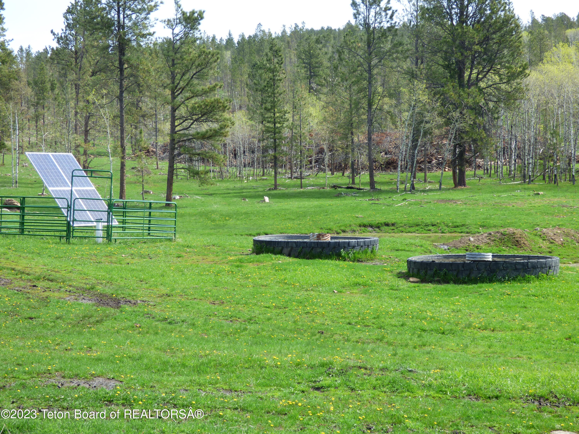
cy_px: 217
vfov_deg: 19.6
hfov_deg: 26.0
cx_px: 290
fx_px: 1254
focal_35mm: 75
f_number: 4.3
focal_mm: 12.7
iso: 100
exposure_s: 1/250
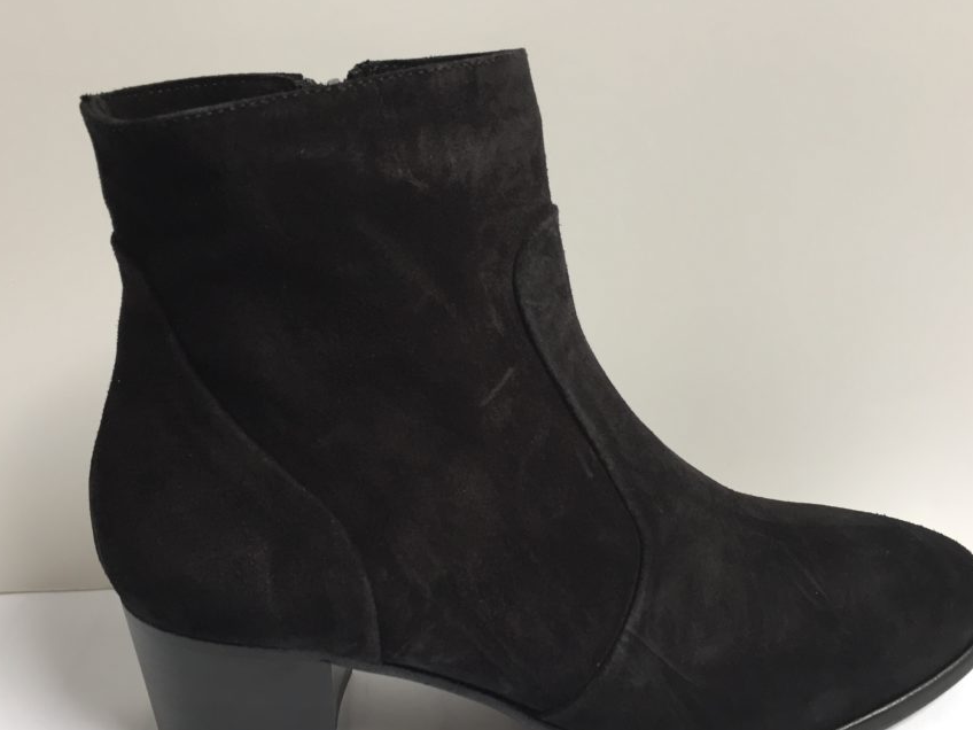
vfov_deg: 40.6
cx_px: 485
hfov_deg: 52.6
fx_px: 984
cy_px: 417
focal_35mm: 35
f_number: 2.2
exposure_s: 1/33
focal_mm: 4.15
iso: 40
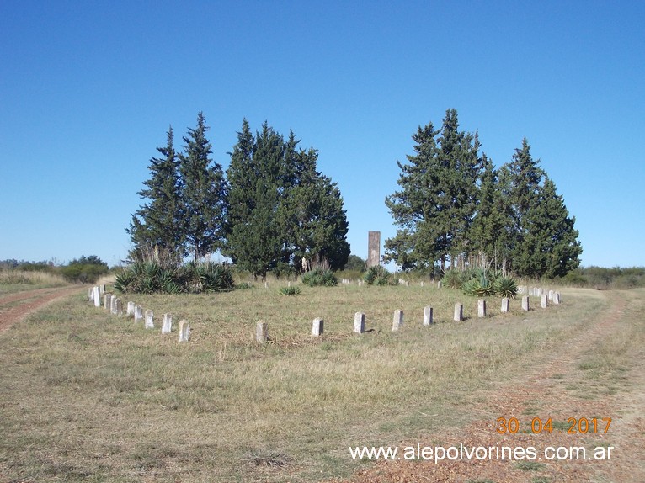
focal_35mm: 43
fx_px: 801
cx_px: 322
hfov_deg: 43.9
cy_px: 242
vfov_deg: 33.6
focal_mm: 6.1
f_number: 6.5
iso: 80
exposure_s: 1/200
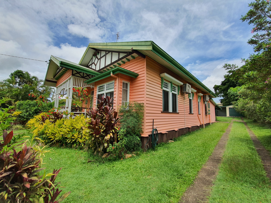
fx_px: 102
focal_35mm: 13
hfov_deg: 106.2
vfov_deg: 89.9
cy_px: 102
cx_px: 136
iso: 50
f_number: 2.2
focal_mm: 1.8
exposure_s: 1/1052
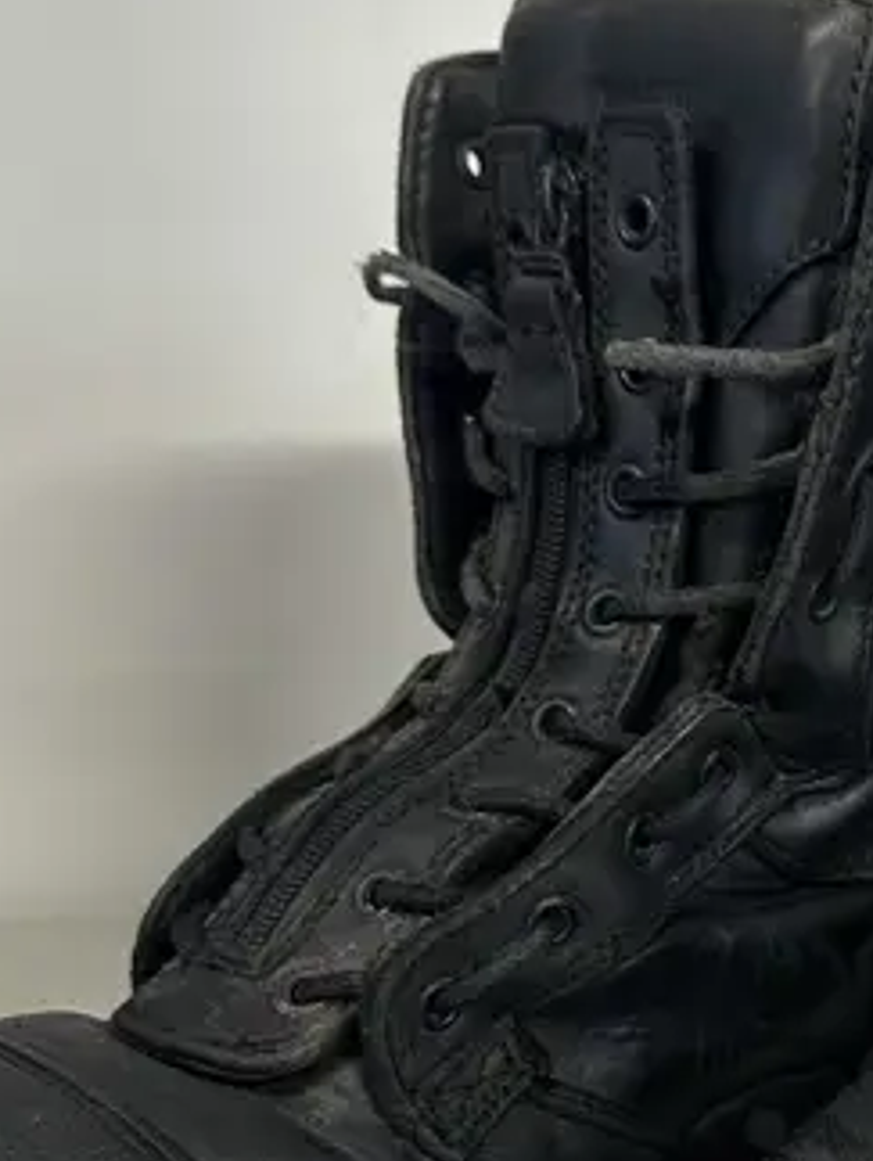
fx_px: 2551
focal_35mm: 76
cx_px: 966
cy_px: 1028
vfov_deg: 24.9
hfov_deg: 18.7
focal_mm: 6.86
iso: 160
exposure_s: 1/50
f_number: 1.78
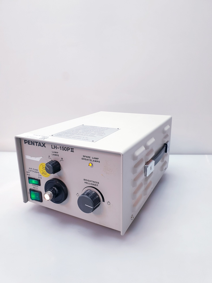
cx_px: 106
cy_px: 142
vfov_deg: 67.3
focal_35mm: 26
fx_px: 212
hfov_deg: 53.1
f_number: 2.4
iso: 100
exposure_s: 1/50
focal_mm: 4.3
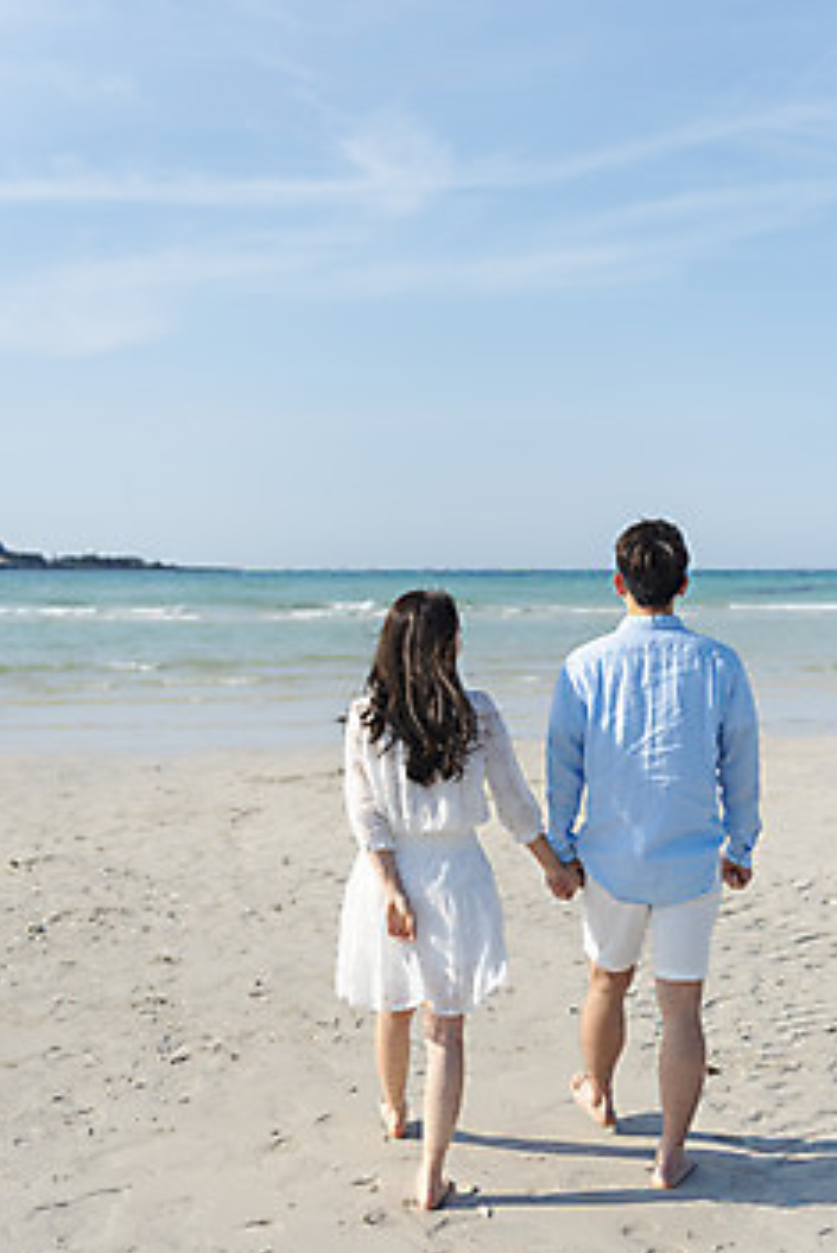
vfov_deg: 39.5
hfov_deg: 27.0
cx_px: 465
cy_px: 562
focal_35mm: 50
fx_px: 1742
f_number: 2.8
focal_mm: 44
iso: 100
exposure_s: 1/3200
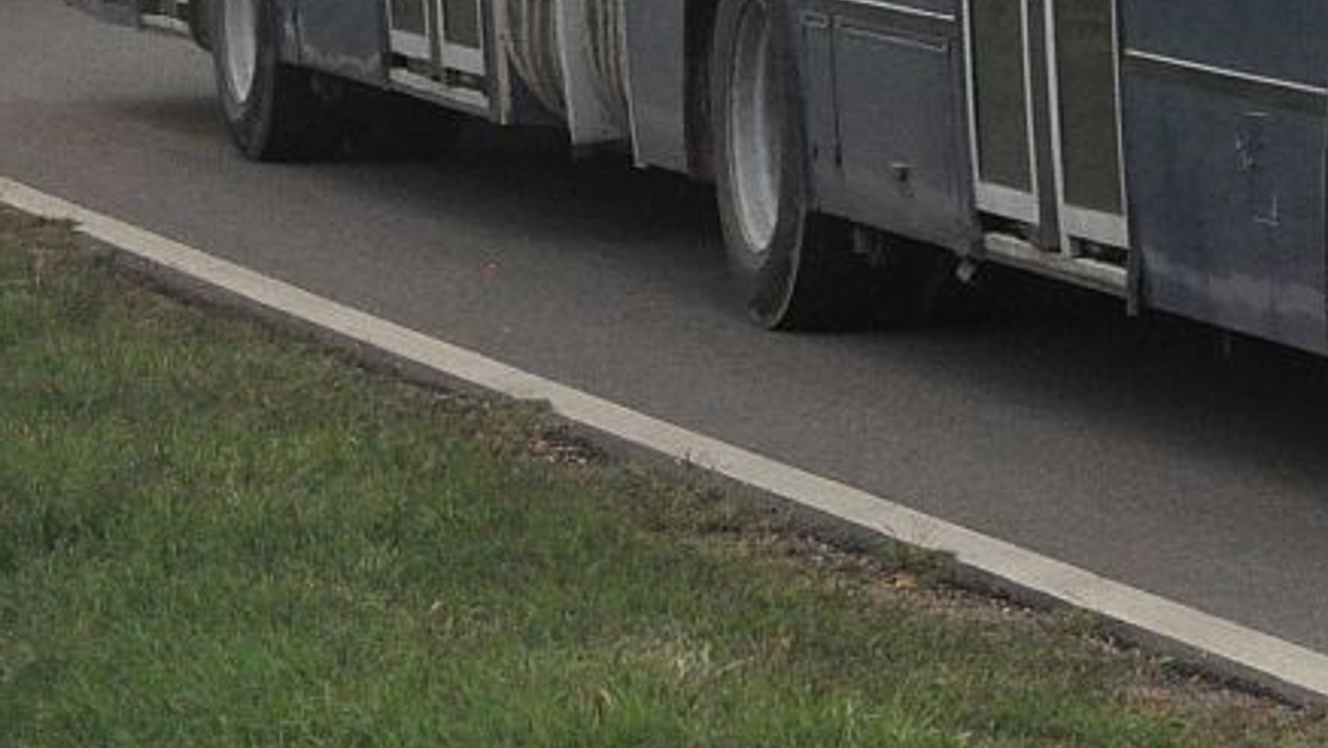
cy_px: -465
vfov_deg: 4.1
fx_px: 10390
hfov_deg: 7.2
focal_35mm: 295
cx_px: 1706
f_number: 5
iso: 1600
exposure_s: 1/320
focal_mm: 58
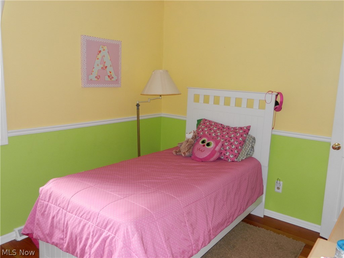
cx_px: 172
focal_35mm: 29
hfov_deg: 61.7
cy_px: 129
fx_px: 288
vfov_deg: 48.2
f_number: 3.6
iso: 200
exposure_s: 1/30
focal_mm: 5.1
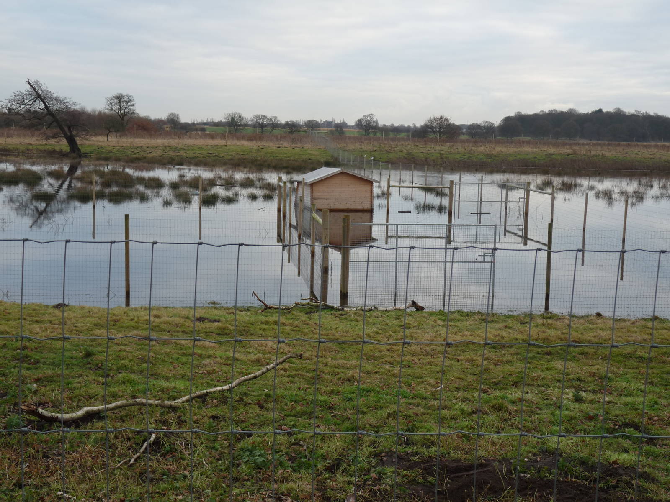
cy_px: 251
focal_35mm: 49
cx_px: 335
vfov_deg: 29.7
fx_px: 948
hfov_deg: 38.9
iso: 100
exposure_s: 1/100
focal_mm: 8.7
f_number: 3.2
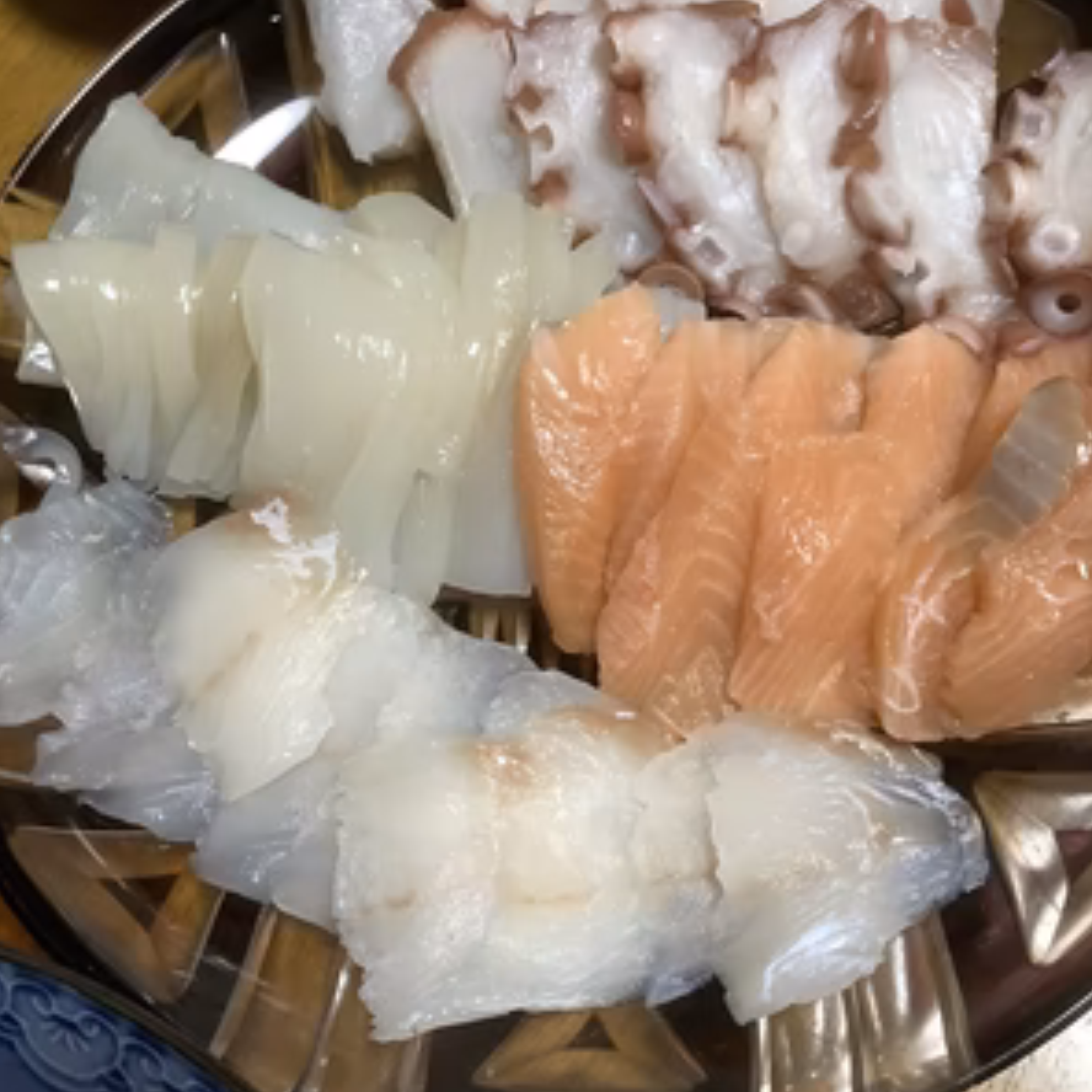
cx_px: 542
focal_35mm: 37
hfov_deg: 44.9
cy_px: 520
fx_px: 1321
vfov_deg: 44.9
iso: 250
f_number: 2.4
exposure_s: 1/60
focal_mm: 3.3
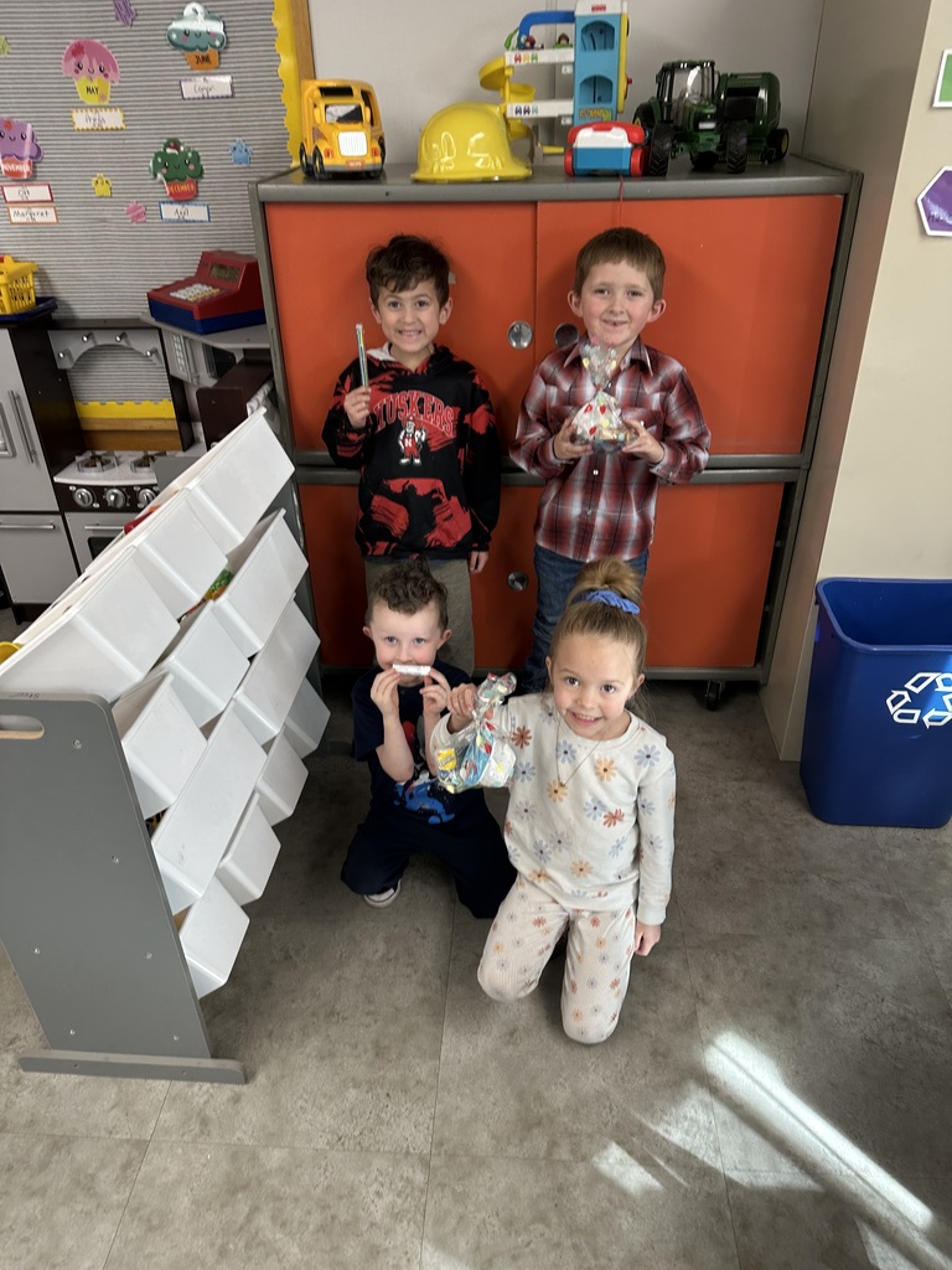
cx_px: 476
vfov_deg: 71.6
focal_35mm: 24
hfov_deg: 56.8
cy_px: 635
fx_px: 880
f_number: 1.78
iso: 160
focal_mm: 6.86
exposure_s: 1/120
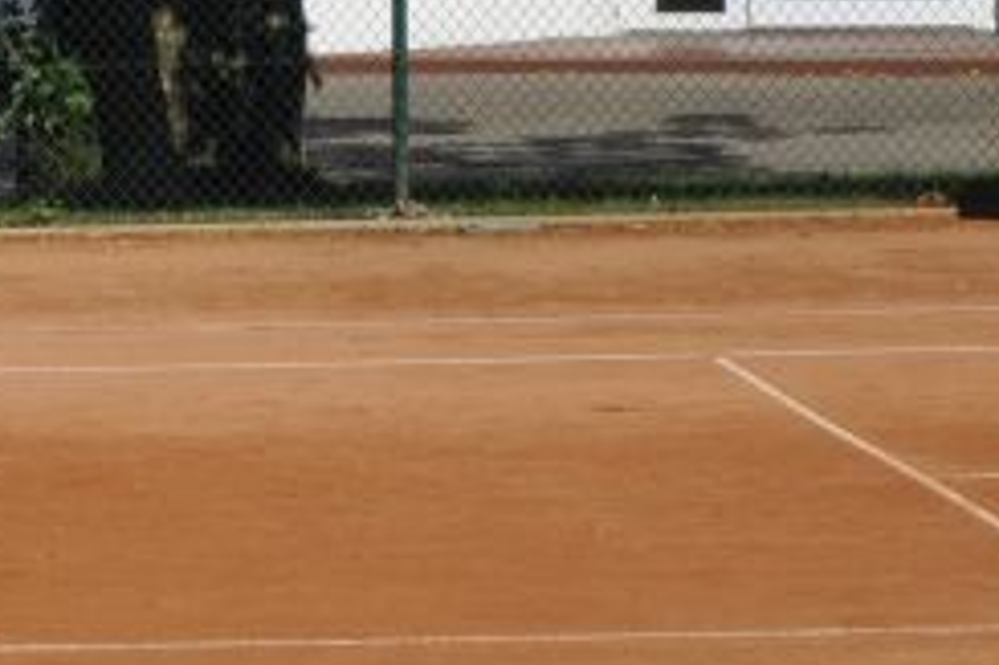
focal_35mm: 618
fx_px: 17136
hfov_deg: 3.3
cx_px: -387
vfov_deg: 2.2
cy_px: 816
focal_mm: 105
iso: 200
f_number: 8
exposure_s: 1/1000
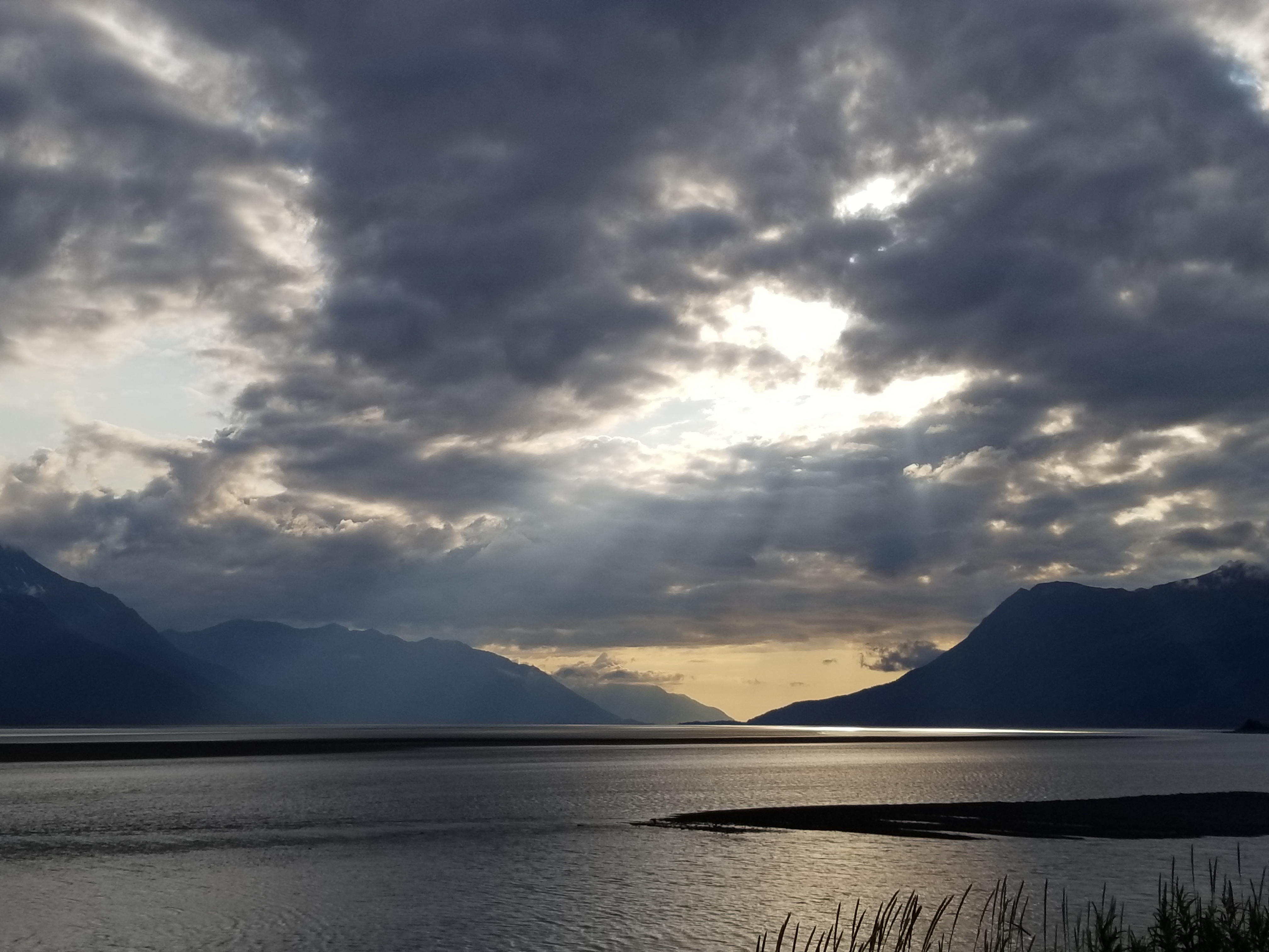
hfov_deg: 67.3
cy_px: 476
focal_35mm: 26
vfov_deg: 53.1
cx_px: 634
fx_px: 953
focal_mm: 4.25
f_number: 1.7
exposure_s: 1/6452
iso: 50
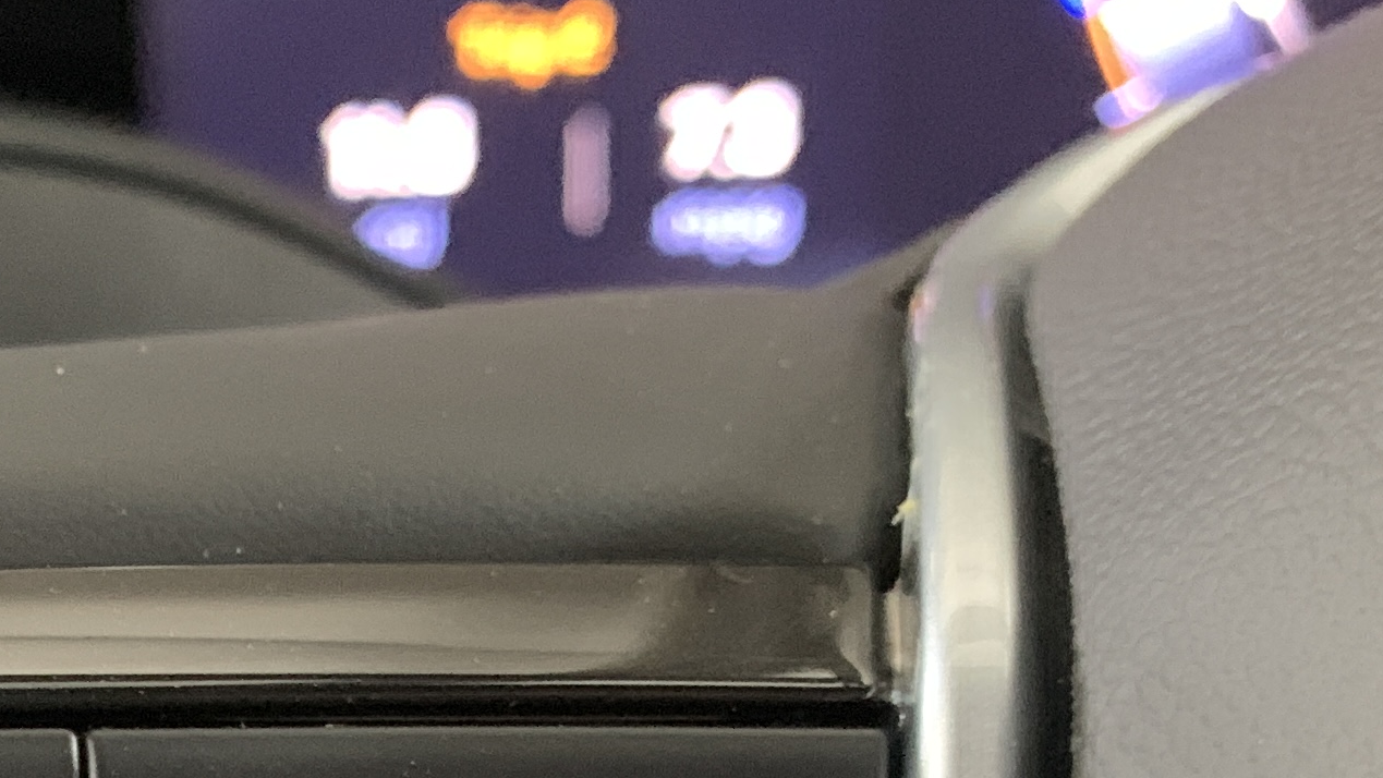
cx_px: -199
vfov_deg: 12.4
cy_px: 1379
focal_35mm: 90
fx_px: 3301
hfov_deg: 22.2
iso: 800
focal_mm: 4.25
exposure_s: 1/30
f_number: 1.8
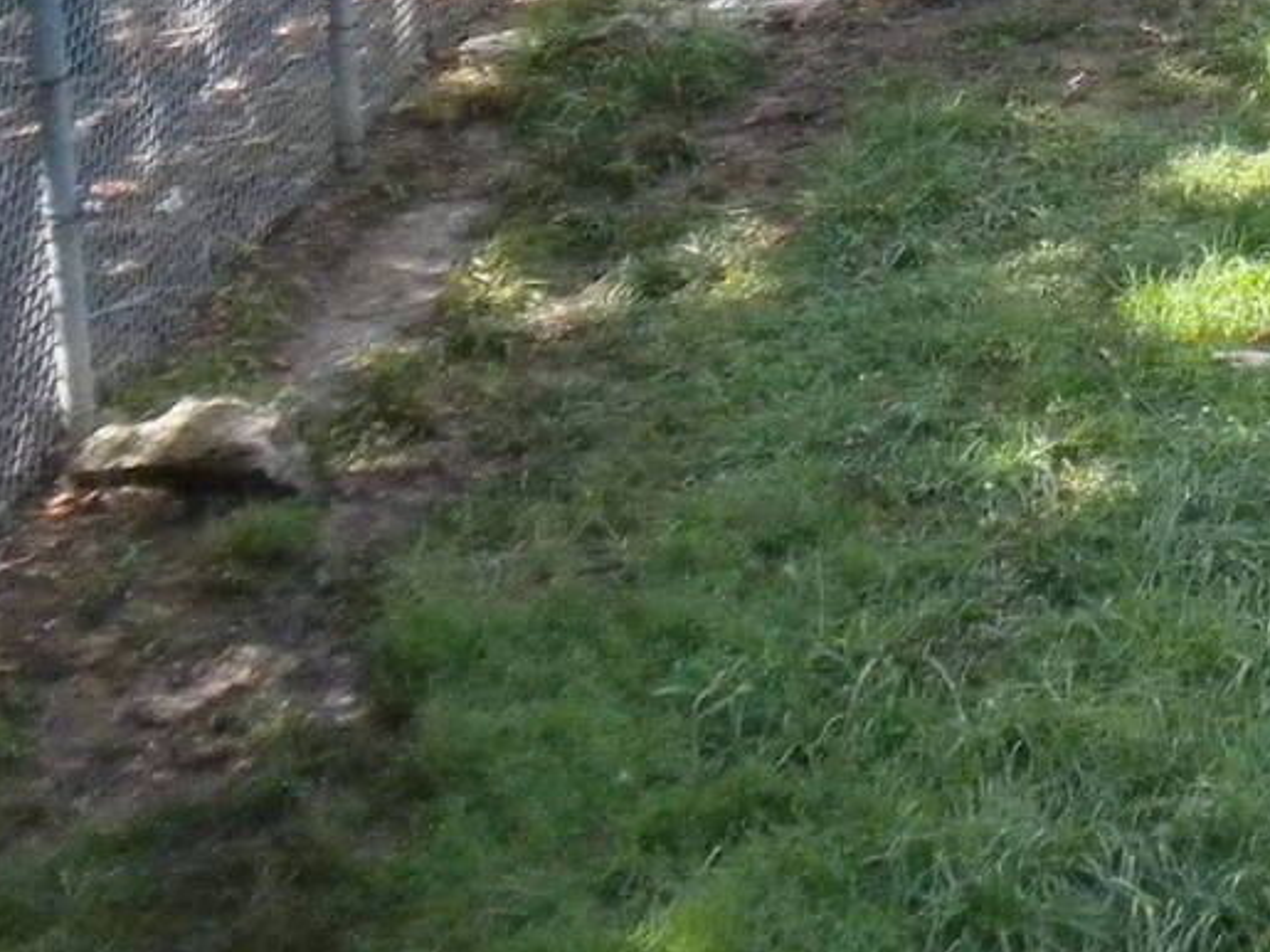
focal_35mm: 115
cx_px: 1869
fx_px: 4218
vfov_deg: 12.2
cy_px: -525
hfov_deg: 15.8
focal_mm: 6.6
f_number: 3.5
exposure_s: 1/505
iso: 393
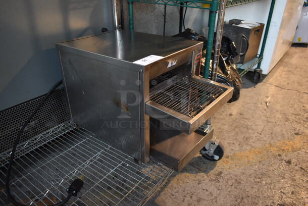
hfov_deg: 67.3
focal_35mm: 27
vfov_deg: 48.0
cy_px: 103
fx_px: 231
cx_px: 154
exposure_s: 1/30
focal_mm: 18
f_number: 3.5
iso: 900
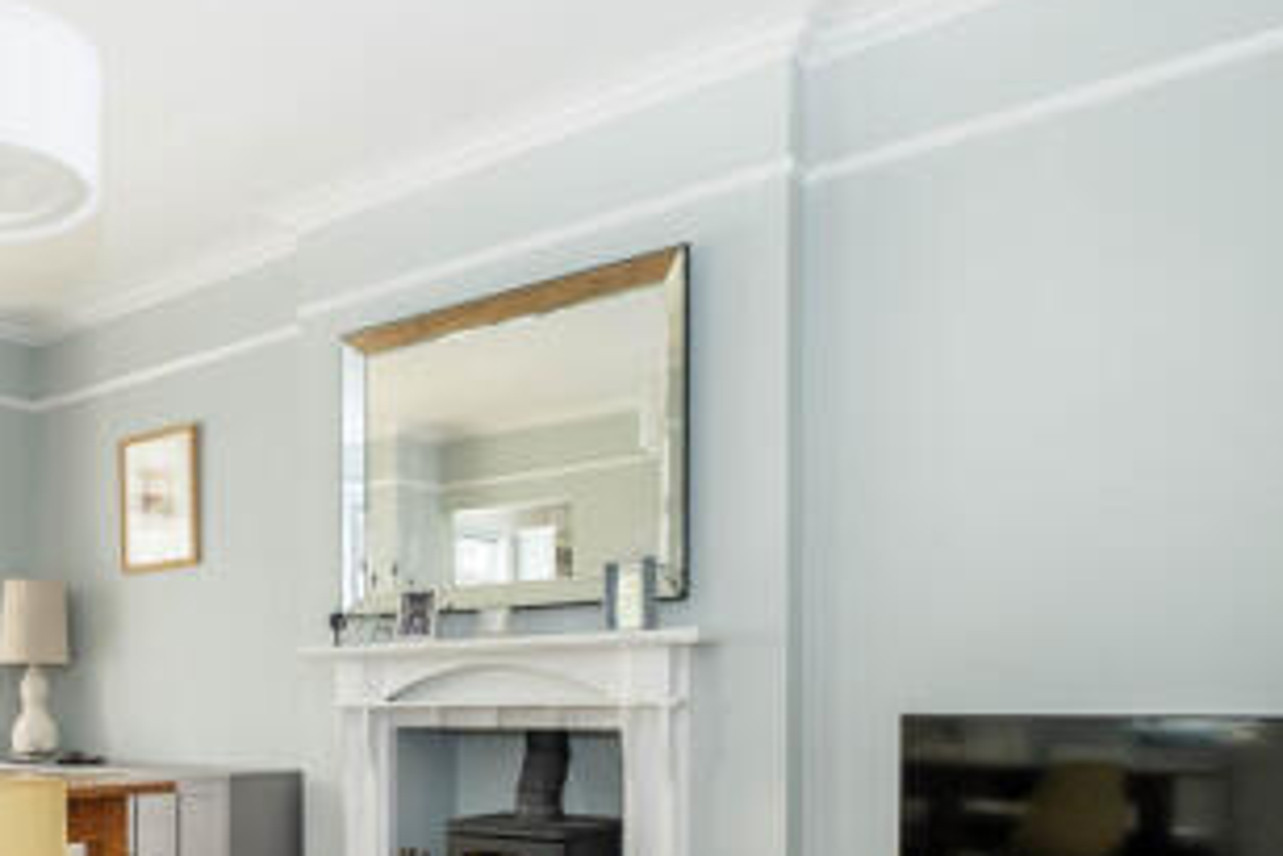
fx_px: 1141
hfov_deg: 52.6
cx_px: 161
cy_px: 724
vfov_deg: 39.0
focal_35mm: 32
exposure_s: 1/3
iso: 320
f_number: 6.4
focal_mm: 10
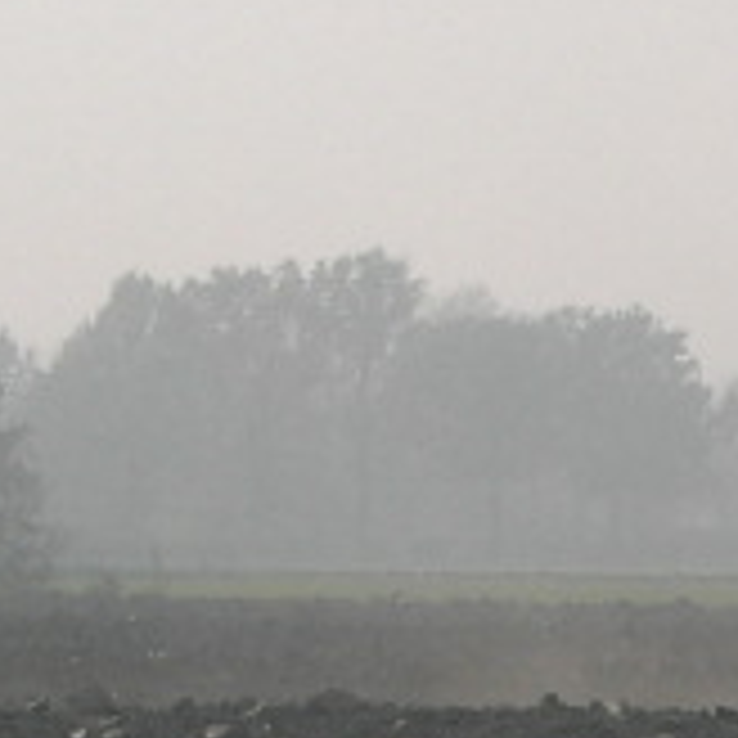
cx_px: 1827
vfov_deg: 2.8
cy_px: 873
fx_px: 15003
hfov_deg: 2.8
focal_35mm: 622
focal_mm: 23.4
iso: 64
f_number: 8.2
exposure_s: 1/262
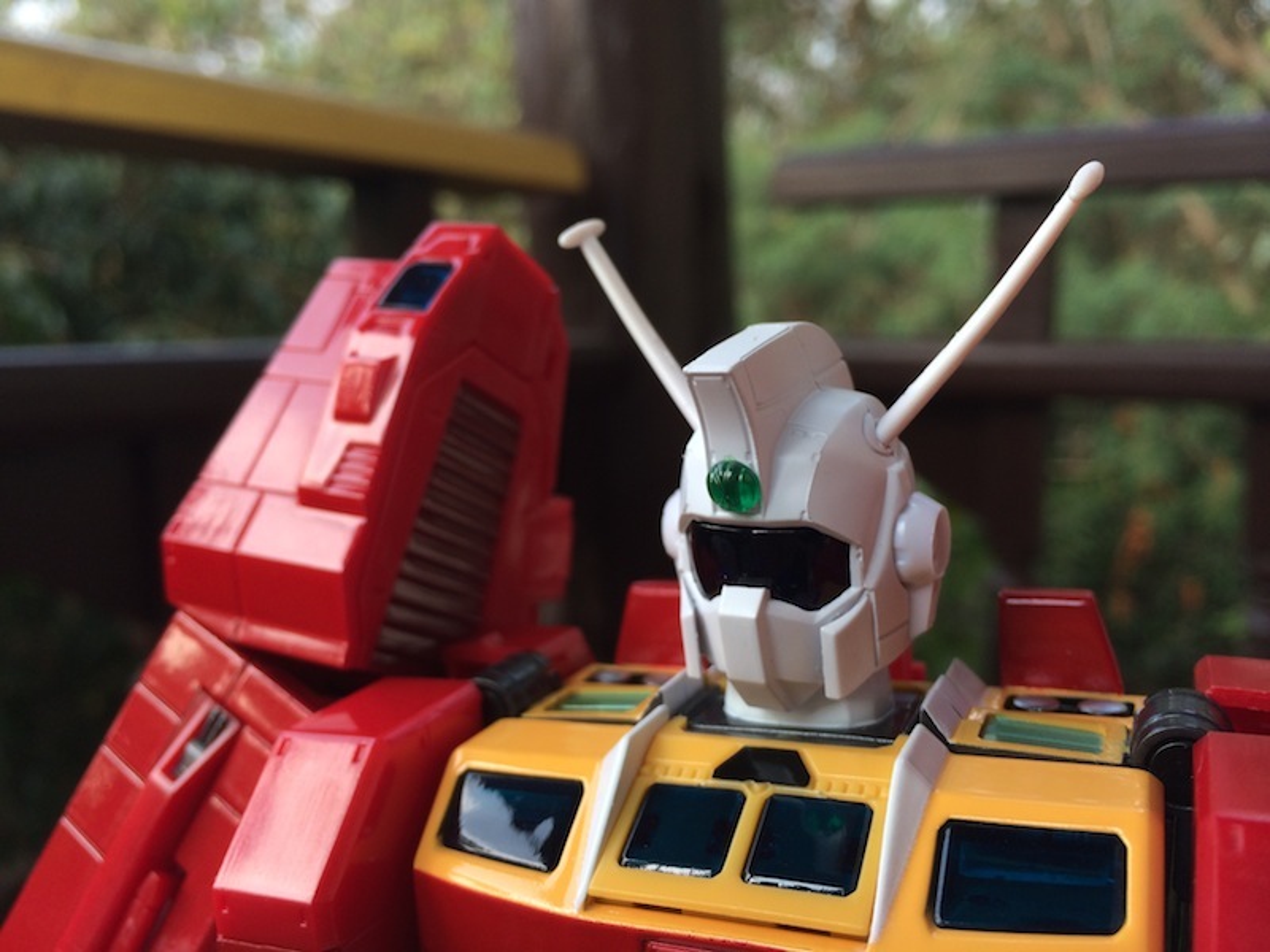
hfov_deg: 60.0
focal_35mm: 30
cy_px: 476
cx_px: 635
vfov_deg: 46.8
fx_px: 1101
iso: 32
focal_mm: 4.12
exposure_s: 1/175
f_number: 2.2
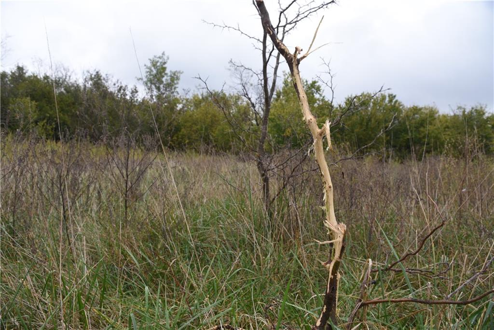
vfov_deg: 53.1
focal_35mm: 24
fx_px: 329
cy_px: 165
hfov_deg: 73.7
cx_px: 247
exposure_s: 1/80
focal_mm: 24
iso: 640
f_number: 10
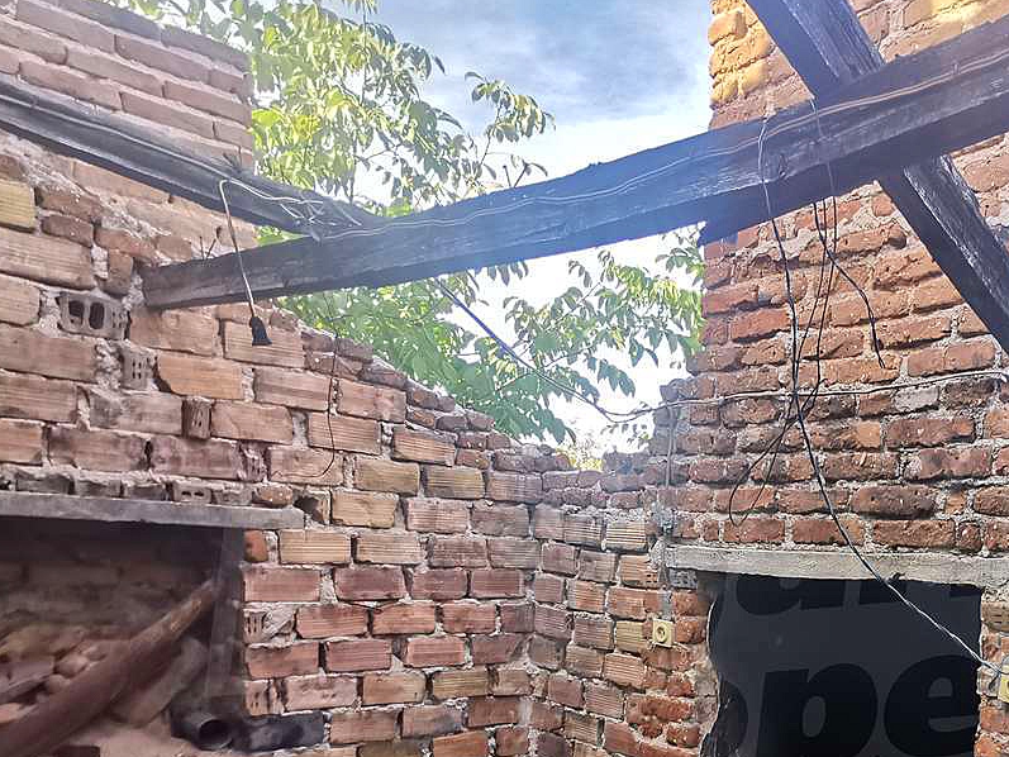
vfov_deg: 41.5
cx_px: 837
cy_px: 645
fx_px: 933
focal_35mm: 32
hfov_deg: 52.3
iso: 50
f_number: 2.2
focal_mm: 2.23
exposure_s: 1/99.9
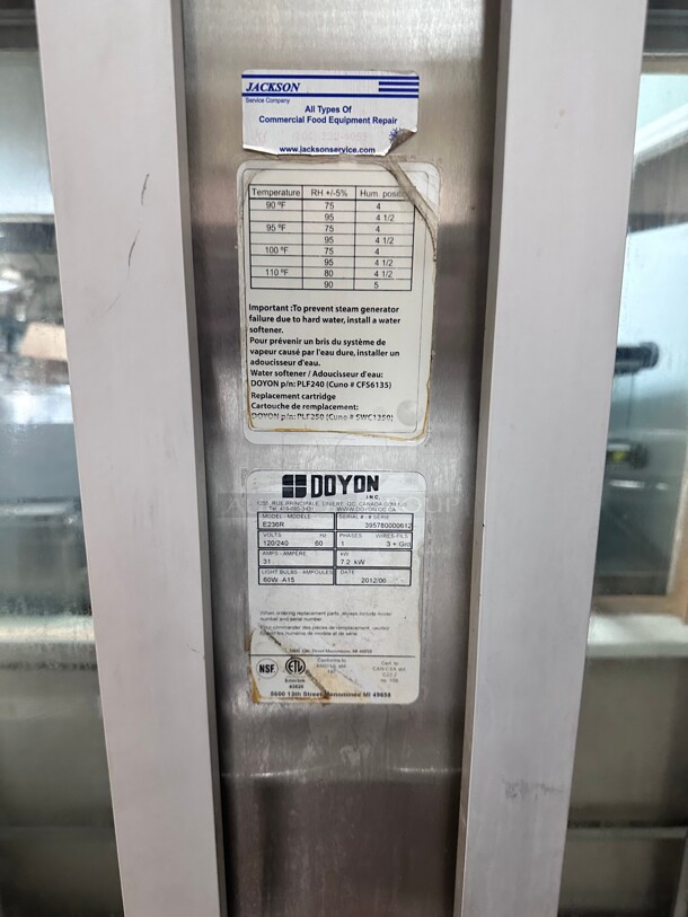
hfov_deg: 56.8
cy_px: 458
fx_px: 636
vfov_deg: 71.6
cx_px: 344
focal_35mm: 24
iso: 400
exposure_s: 1/60
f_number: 1.78
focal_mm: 6.86
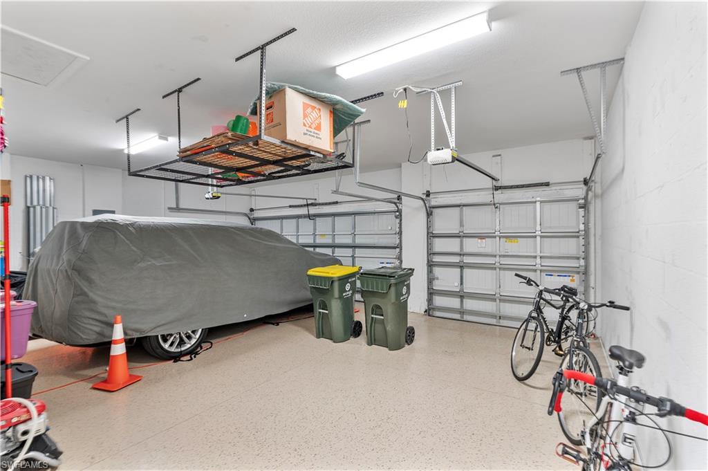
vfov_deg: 73.7
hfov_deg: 96.8
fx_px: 314
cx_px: 354
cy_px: 236
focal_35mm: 16
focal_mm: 16
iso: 160
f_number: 9
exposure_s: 1
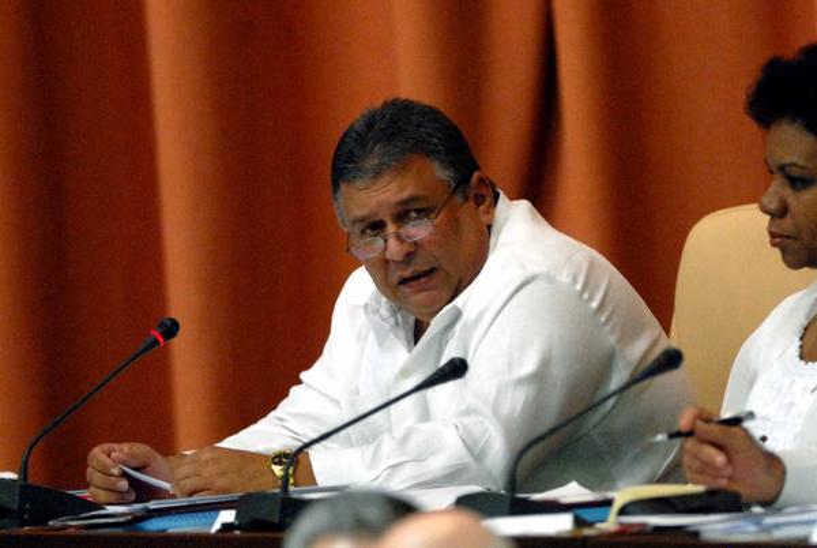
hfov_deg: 4.6
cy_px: 274
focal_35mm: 450
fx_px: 10227
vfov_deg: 3.1
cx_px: 408
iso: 1000
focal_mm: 300
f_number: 2.8
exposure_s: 1/160
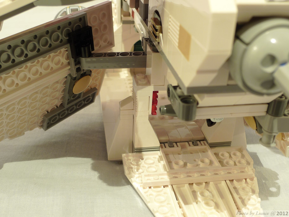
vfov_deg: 35.1
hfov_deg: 45.8
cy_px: 108
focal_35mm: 41
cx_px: 144
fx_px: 342
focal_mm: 8.8
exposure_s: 4
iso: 80
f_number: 4.5
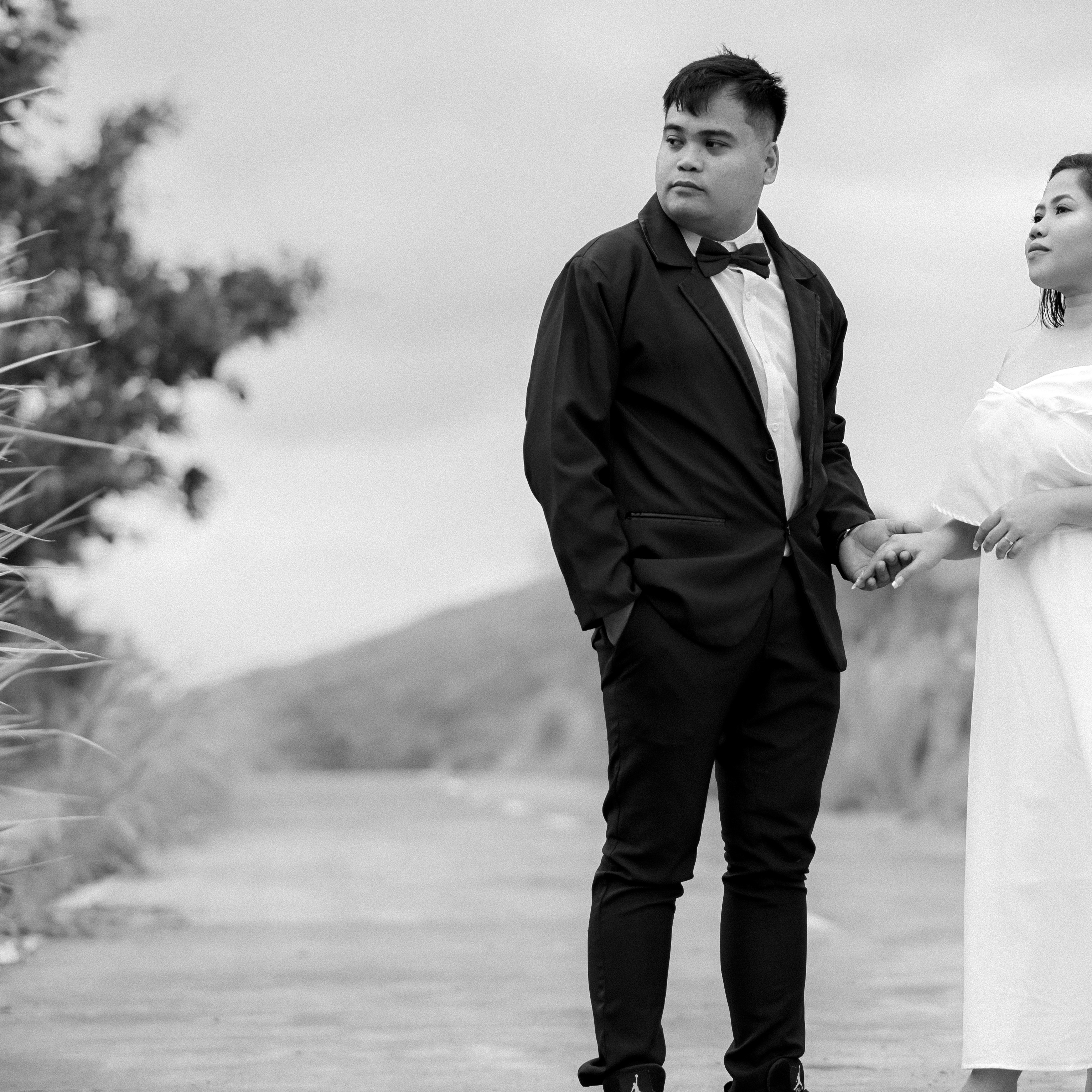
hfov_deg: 12.5
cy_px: 542
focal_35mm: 139
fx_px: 4961
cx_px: 854
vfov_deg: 12.6
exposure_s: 1/400
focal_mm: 85
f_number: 2.8
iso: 160
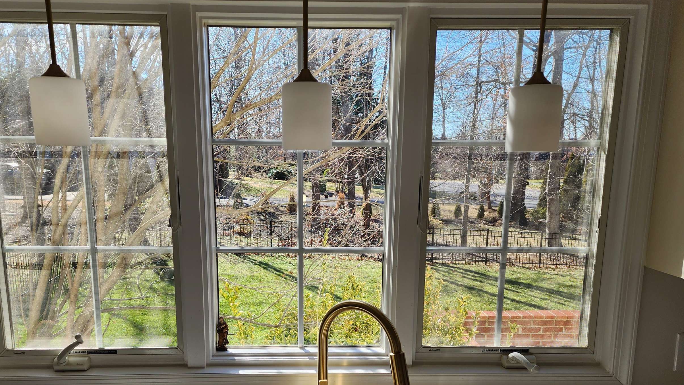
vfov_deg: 35.9
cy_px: 287
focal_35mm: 32
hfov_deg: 61.0
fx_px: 580
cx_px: 323
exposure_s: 1/180
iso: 16
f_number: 1.8
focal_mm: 6.4
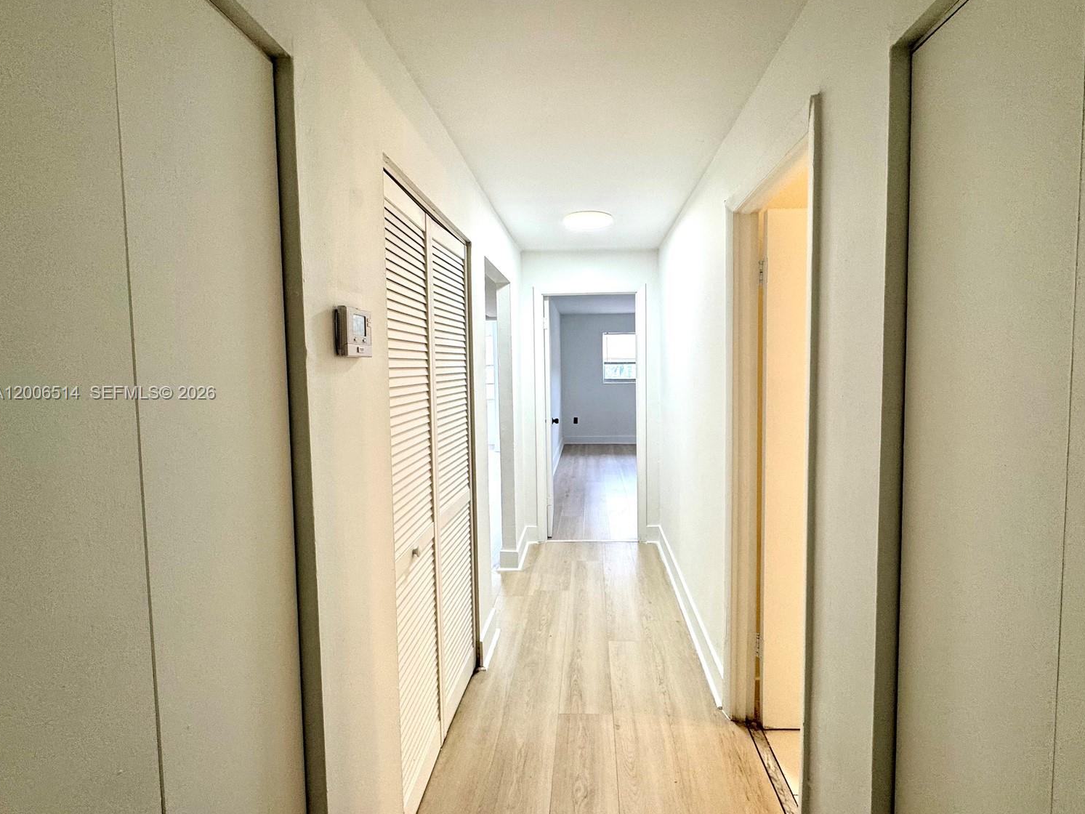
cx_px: 570
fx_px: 470
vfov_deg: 81.7
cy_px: 394
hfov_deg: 98.1
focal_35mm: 15
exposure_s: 1/120
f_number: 2.2
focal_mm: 2.22
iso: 125
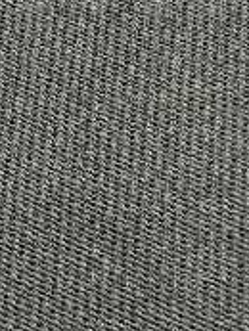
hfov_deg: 9.4
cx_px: 645
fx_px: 1303
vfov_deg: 13.3
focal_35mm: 136
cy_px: -222
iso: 500
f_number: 1.8
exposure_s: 1/120
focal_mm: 5.54
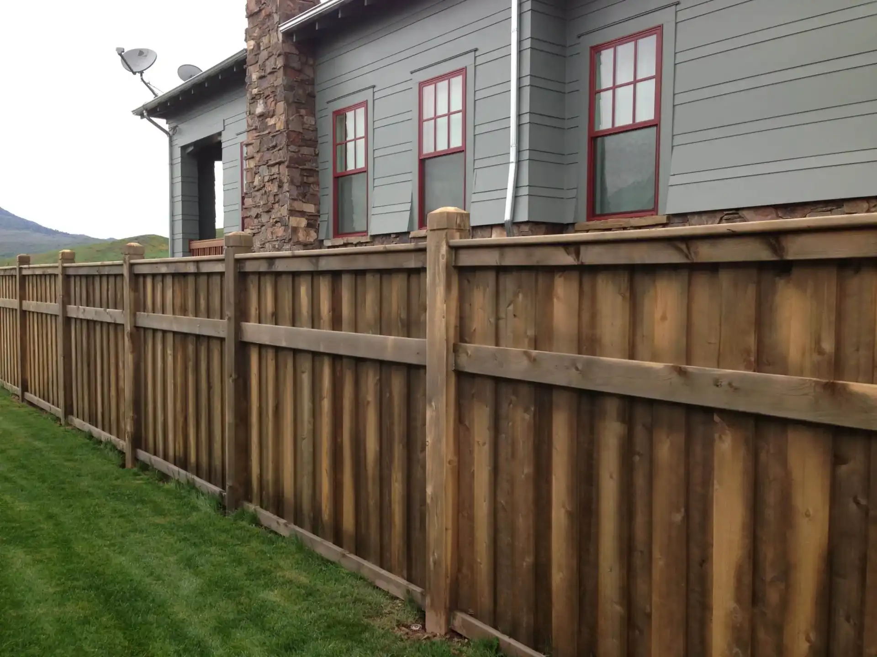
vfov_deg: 42.9
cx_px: 438
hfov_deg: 55.4
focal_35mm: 33
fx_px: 836
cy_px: 328
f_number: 2.4
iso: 50
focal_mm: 4.13
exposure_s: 1/570
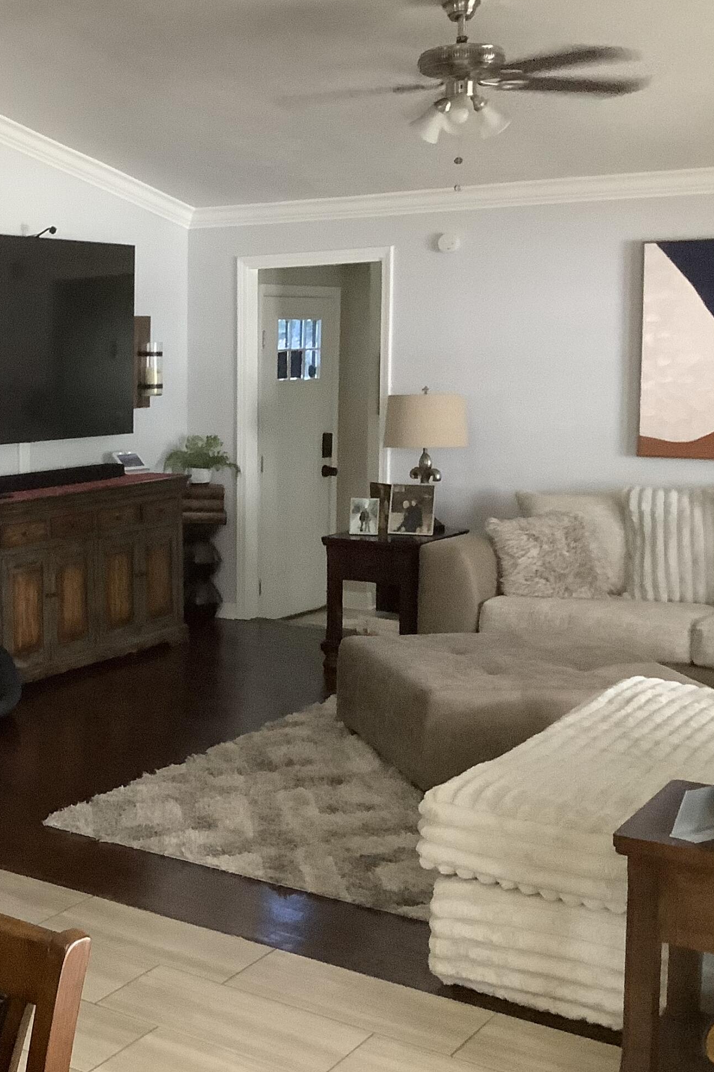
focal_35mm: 50
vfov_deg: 39.5
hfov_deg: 25.3
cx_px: -43
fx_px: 1487
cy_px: 464
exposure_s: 1/40
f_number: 2.4
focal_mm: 3.3
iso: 400
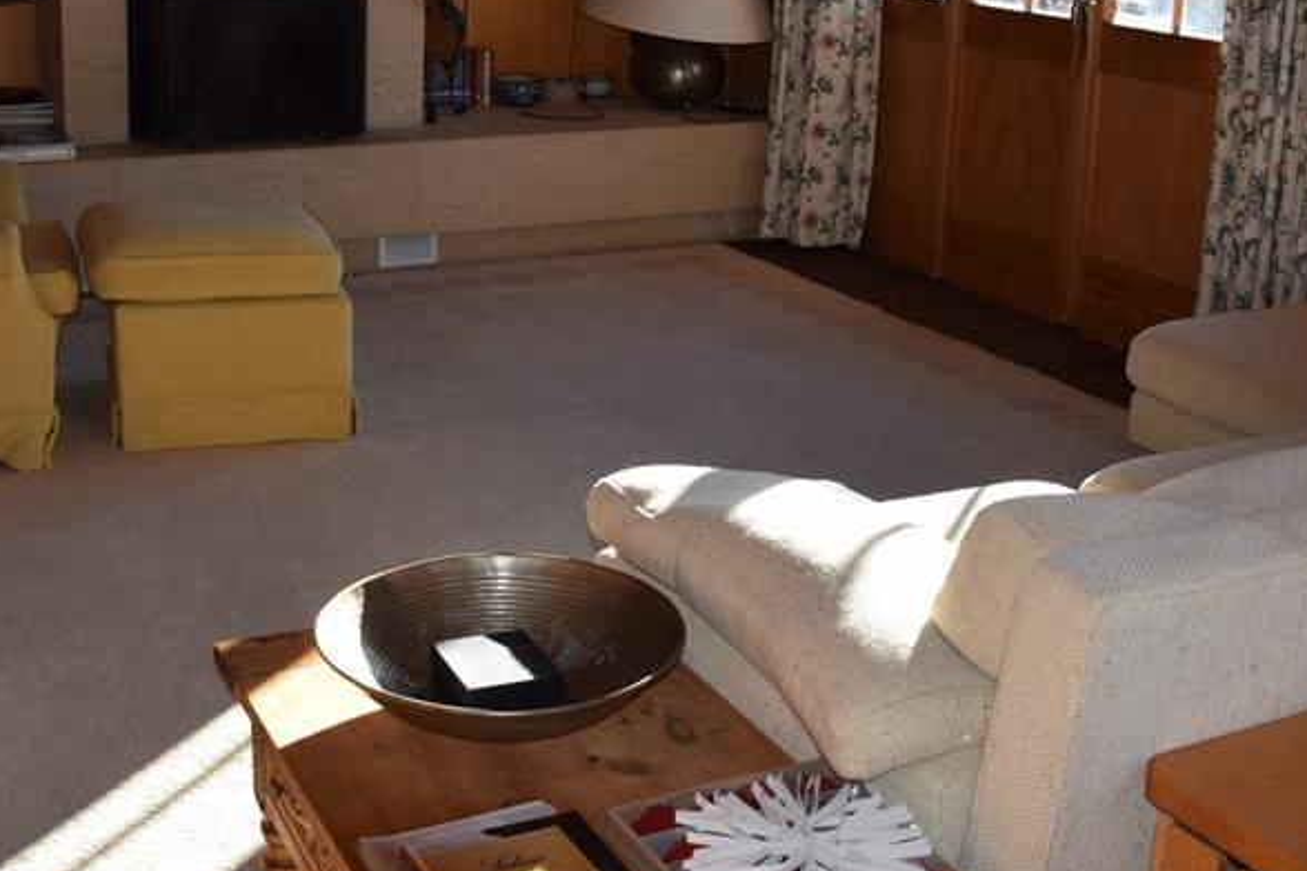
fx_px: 1706
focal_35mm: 47
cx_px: 516
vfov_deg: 28.1
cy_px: 197
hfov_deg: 41.7
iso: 140
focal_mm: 18
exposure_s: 1/125
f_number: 5.6
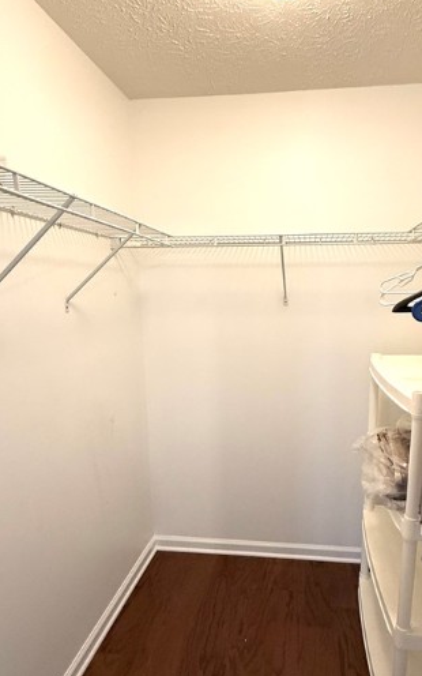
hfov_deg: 52.5
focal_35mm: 23
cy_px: 378
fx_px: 423
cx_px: 259
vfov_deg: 76.9
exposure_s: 1/60
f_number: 2.2
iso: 320
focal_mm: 2.22
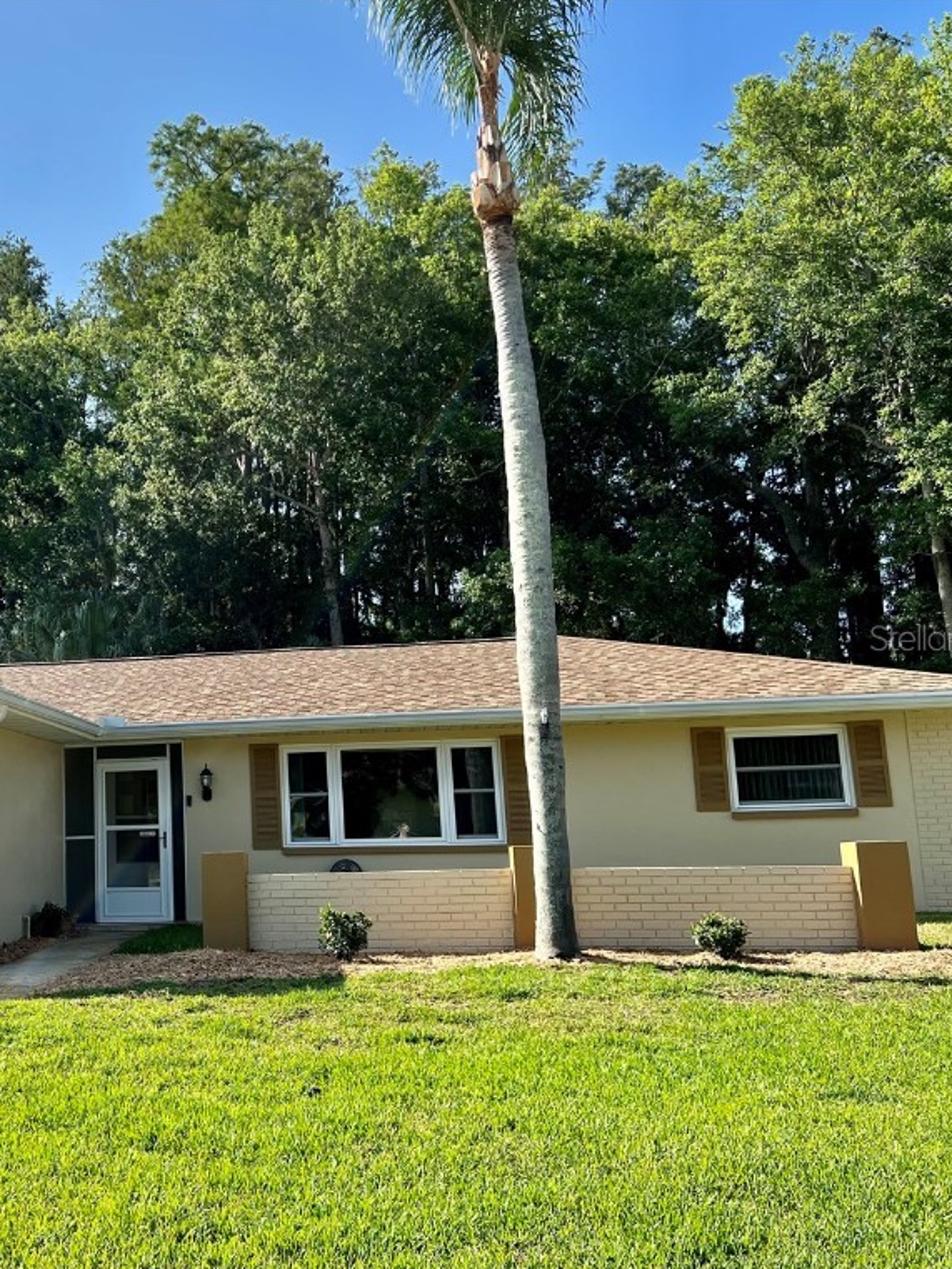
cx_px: 173
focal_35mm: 35
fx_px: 1283
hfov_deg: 38.9
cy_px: 637
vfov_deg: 52.6
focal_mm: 5.7
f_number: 1.5
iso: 50
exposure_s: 1/2513
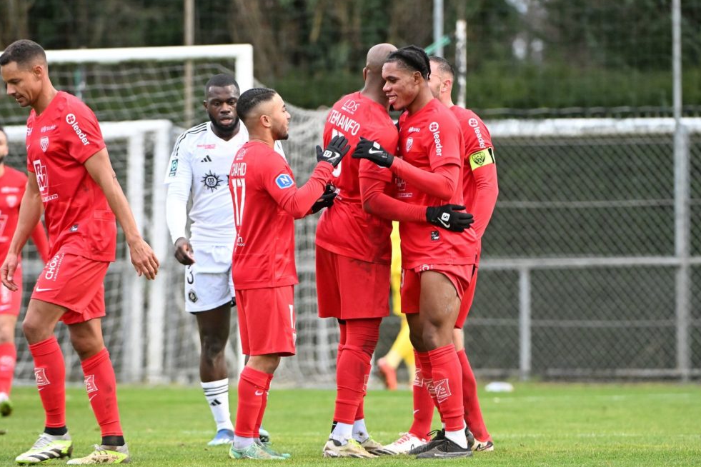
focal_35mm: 313
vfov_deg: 4.4
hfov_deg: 6.6
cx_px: 352
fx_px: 6094
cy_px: 240
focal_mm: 200
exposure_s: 1/640
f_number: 4
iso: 4000
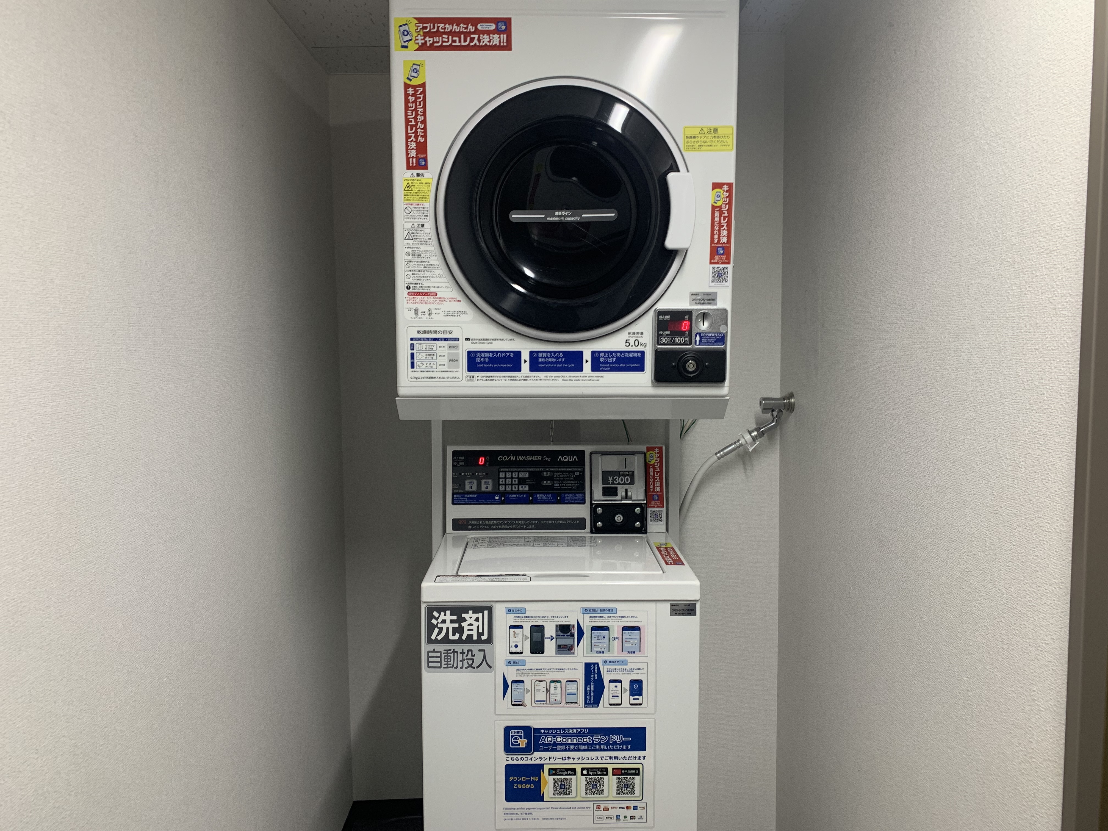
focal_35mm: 26
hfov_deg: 67.3
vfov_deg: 53.1
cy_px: 416
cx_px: 554
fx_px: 832
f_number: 1.8
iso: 64
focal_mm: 4.25
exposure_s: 1/60
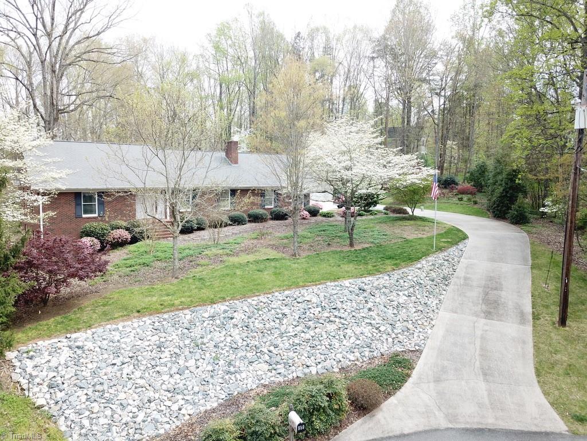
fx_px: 441
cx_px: 294
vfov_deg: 53.1
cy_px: 220
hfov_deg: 67.3
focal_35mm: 26
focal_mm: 4.73
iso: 200
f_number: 2.2
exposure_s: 1/640
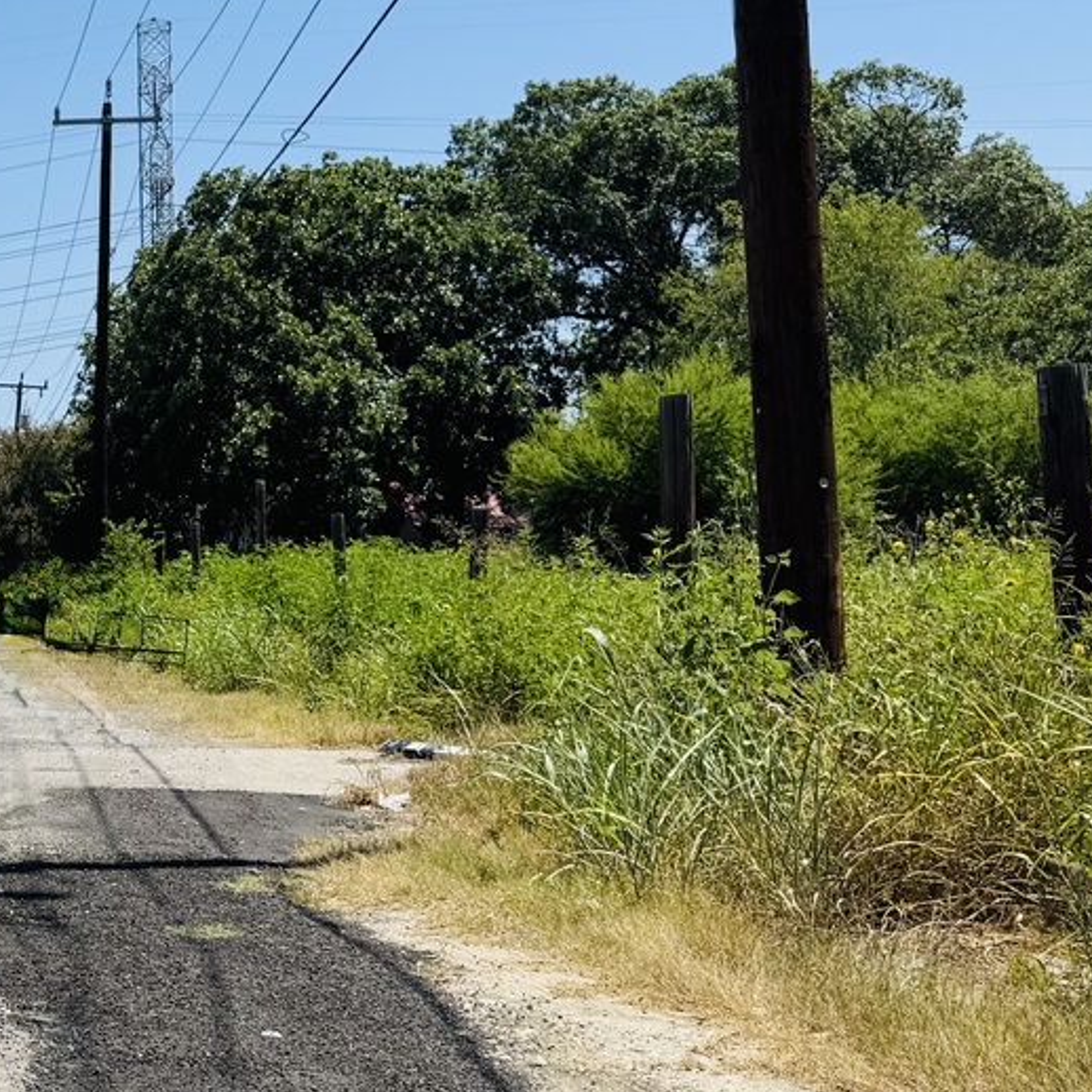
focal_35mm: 59
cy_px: 611
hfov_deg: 25.1
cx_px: -331
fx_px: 2106
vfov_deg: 29.0
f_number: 1.78
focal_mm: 6.76
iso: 80
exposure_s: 1/5348
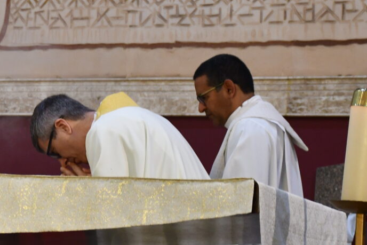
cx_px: -102
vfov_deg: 7.3
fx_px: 1907
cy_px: 117
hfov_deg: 10.8
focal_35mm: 187
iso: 1400
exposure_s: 1/125
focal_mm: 45
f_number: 4.5
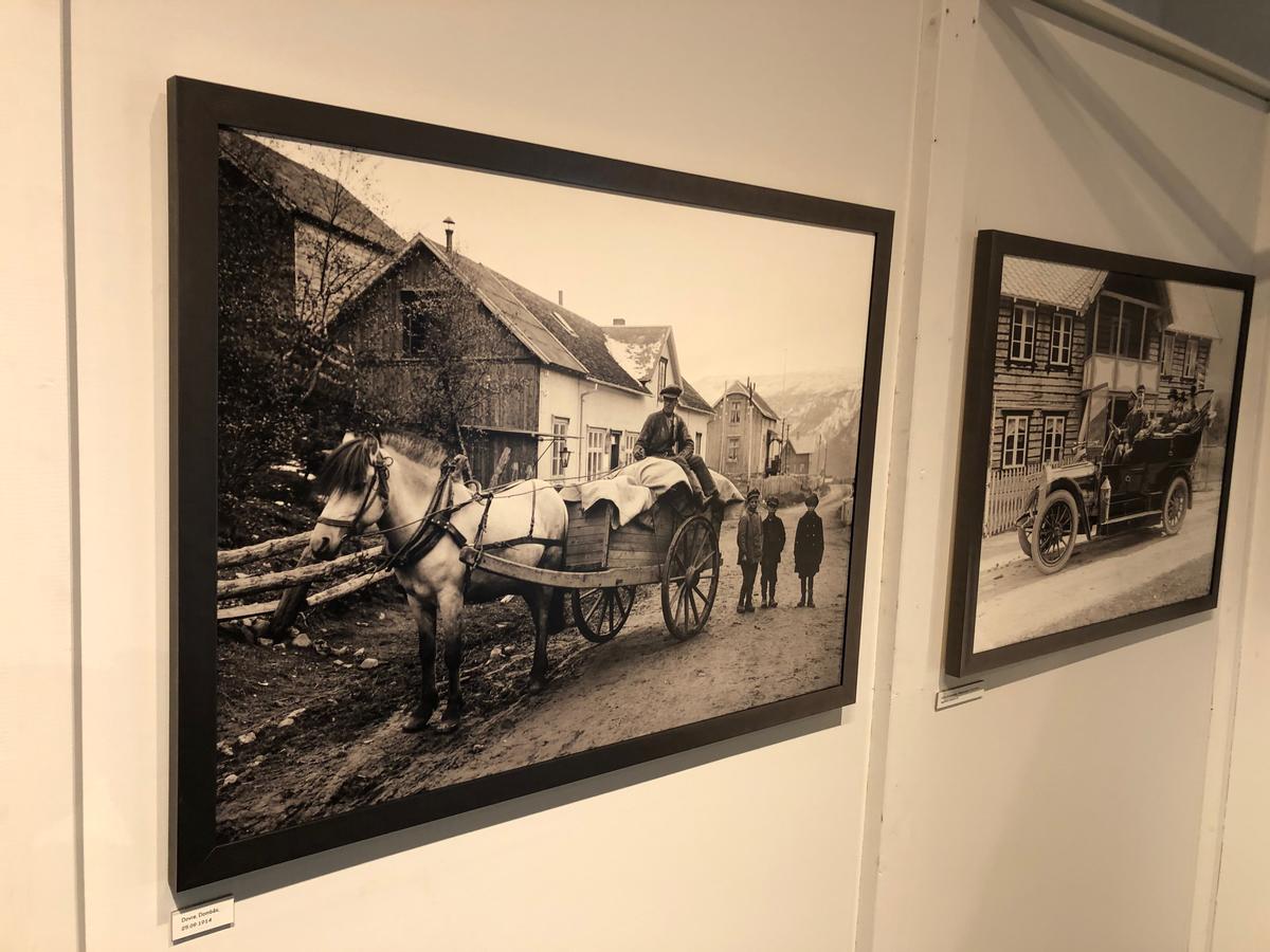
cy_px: 476
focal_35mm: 28
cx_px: 635
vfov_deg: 49.7
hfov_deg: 63.4
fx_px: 1027
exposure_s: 1/17
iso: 40
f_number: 1.8
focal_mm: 3.99
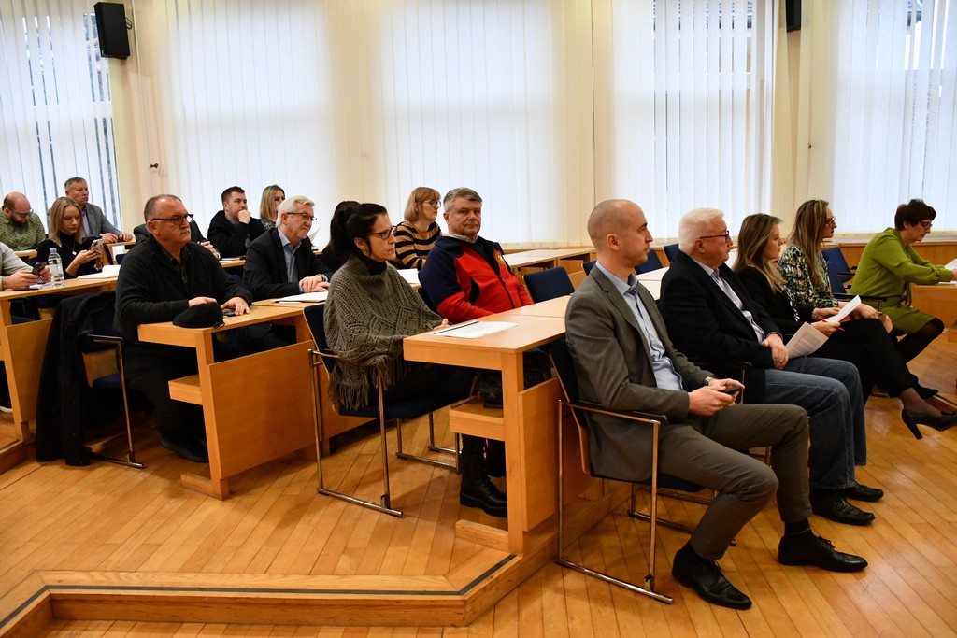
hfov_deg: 67.4
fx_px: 718
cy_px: 319
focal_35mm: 27
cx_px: 478
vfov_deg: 47.9
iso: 2000
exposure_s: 1/125
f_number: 3.5
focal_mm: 18
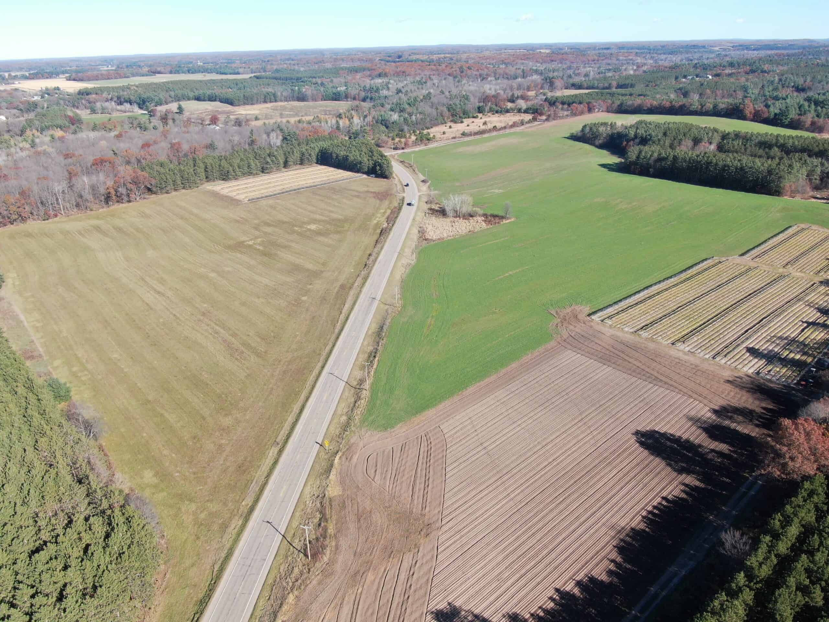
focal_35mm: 24
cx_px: 414
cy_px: 311
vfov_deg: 56.8
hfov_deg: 71.6
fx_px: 575
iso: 100
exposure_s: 1/640
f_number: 2.8
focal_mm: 4.39
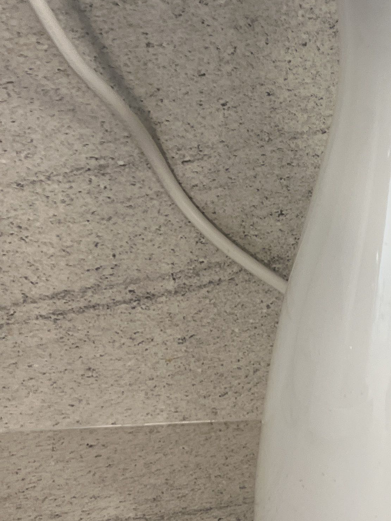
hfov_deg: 19.9
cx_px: 415
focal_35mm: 71
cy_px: 331
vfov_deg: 27.3
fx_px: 1070
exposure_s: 1/50
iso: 125
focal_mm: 5.7
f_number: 1.5
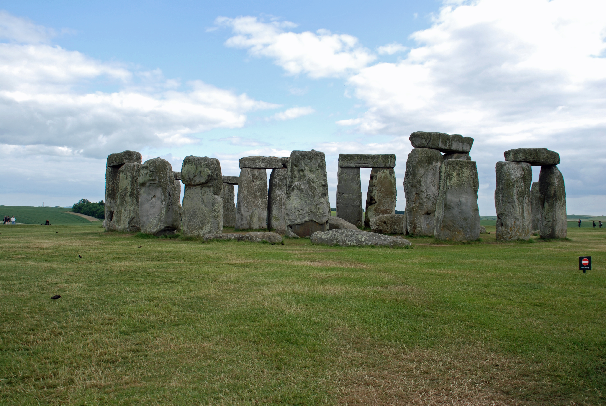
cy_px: 203
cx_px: 303
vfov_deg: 40.1
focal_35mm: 33
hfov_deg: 57.2
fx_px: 556
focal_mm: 22
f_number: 7.1
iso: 100
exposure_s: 1/200
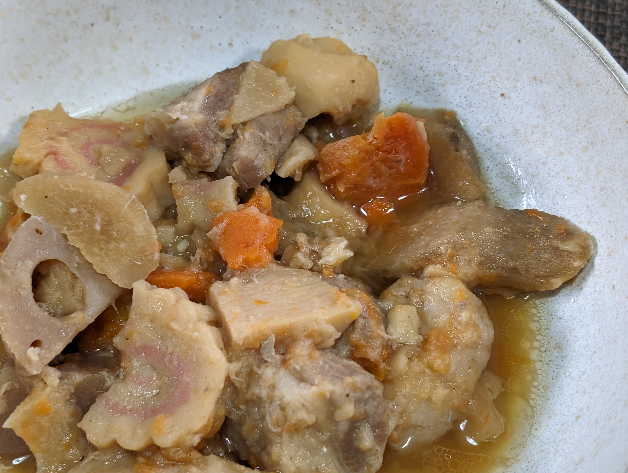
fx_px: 1036
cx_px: 280
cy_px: 261
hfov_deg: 33.7
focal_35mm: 57
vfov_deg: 25.7
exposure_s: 1/30.1
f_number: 1.68
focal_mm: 6.9
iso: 151
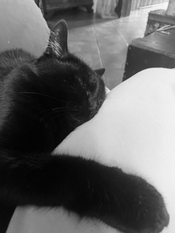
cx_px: 88
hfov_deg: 53.1
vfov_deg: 67.3
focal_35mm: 26
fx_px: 175
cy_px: 116
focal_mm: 4.25
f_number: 1.8
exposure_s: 1/38
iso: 640
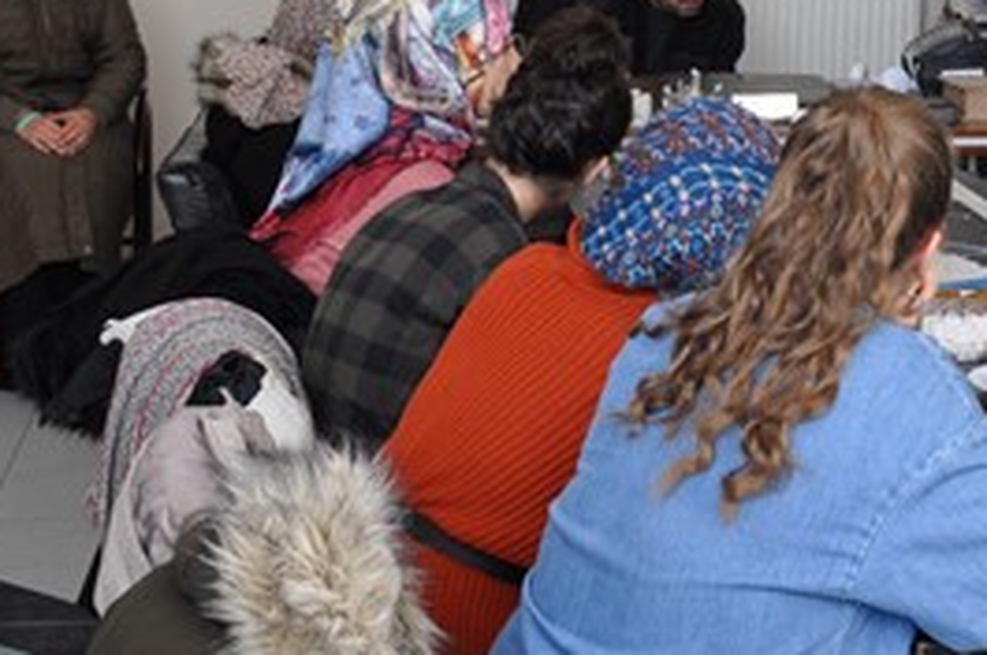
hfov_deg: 19.5
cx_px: 857
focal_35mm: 103
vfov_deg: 13.1
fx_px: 2820
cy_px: 37
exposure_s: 1/60
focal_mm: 28
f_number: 4
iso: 720
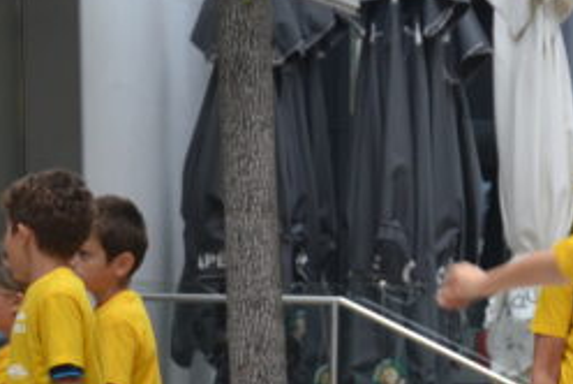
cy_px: 523
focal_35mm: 269
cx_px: 645
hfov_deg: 7.6
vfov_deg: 5.1
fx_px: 4287
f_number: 5.6
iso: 250
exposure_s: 1/125
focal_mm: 58
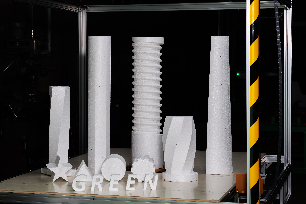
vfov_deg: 16.1
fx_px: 722
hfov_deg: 23.9
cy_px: 102
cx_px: 153
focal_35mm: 85
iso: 125
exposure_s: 1.6
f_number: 11
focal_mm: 85
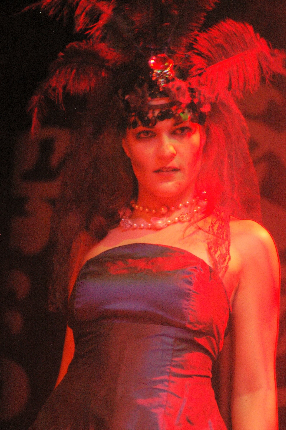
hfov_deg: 3.0
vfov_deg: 4.6
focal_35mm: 450
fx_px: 5374
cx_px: 143
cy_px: 215
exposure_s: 1/10
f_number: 5.6
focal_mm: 300
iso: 3200
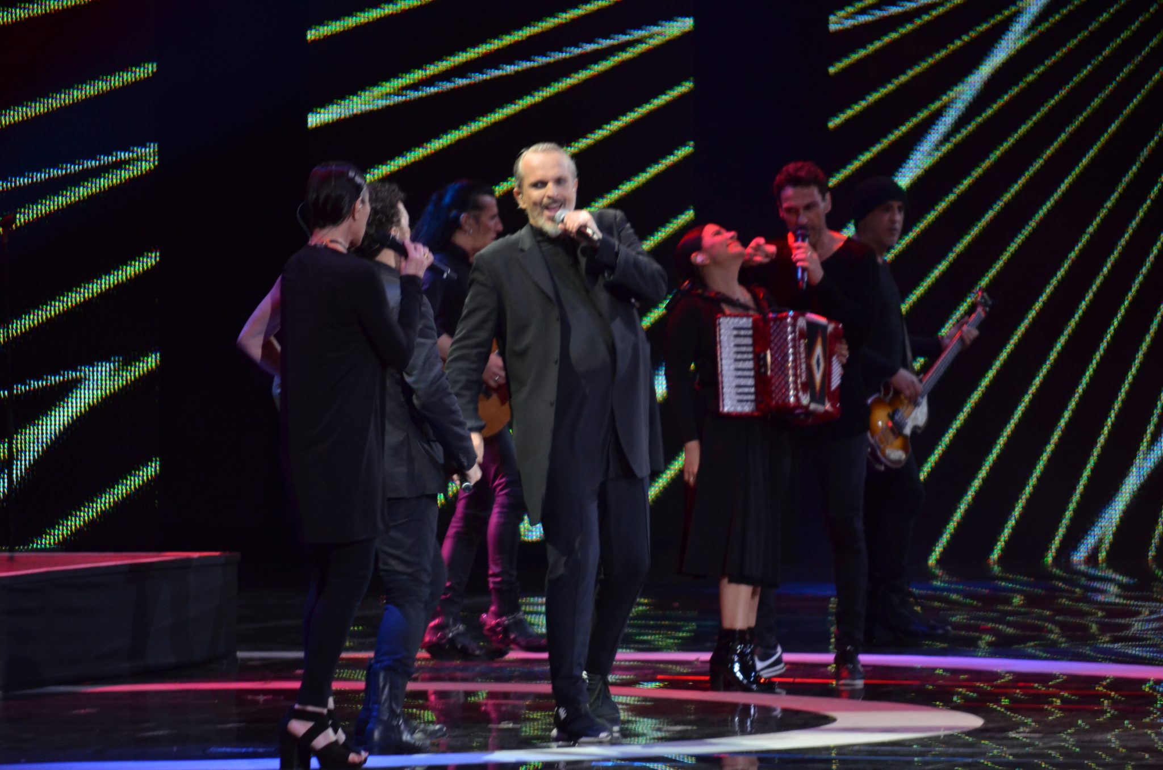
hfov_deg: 6.9
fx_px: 9671
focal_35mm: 300
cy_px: 385
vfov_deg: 4.6
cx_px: 582
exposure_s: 1/100
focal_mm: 200
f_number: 5.6
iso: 1000
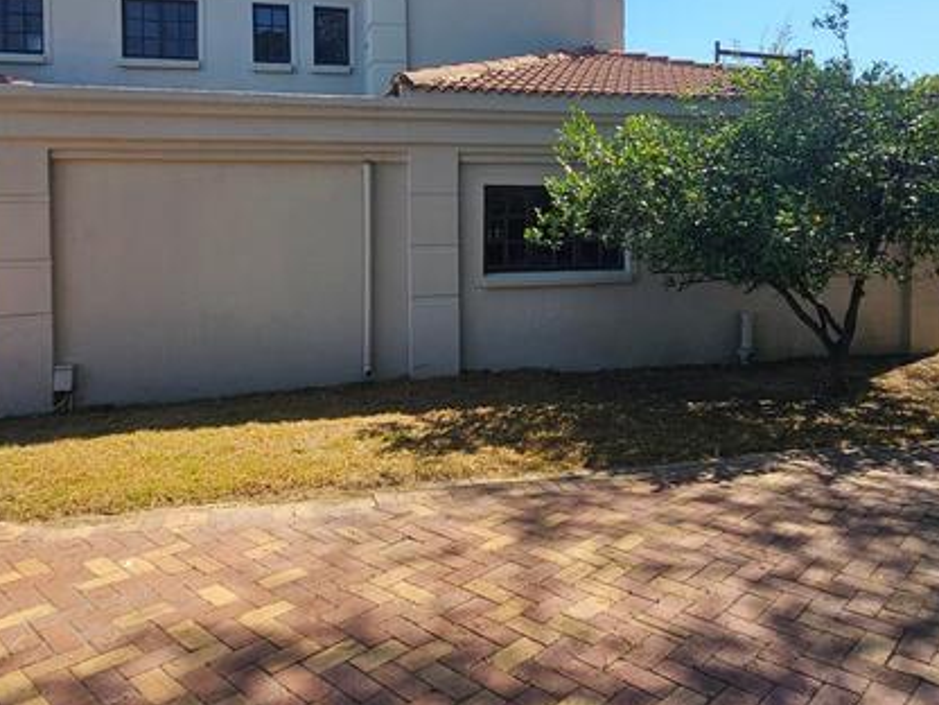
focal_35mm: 25
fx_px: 678
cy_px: 228
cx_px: 451
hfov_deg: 69.4
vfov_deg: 53.7
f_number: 2.2
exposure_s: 1/1497
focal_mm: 2.2
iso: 50
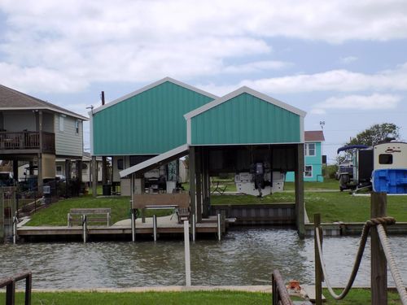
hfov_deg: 29.8
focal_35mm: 65
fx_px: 764
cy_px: 152
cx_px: 204
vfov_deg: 22.6
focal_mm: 11.5
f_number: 4.1
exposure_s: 1/800
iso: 80
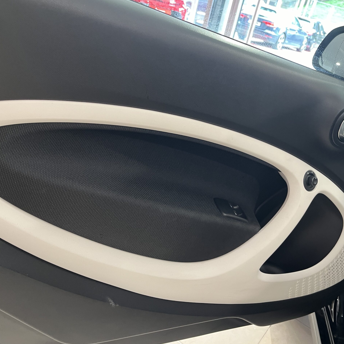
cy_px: 171
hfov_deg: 52.1
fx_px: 349
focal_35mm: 31
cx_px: 210
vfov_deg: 52.5
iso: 200
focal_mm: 5.1
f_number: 1.6
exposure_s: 1/50
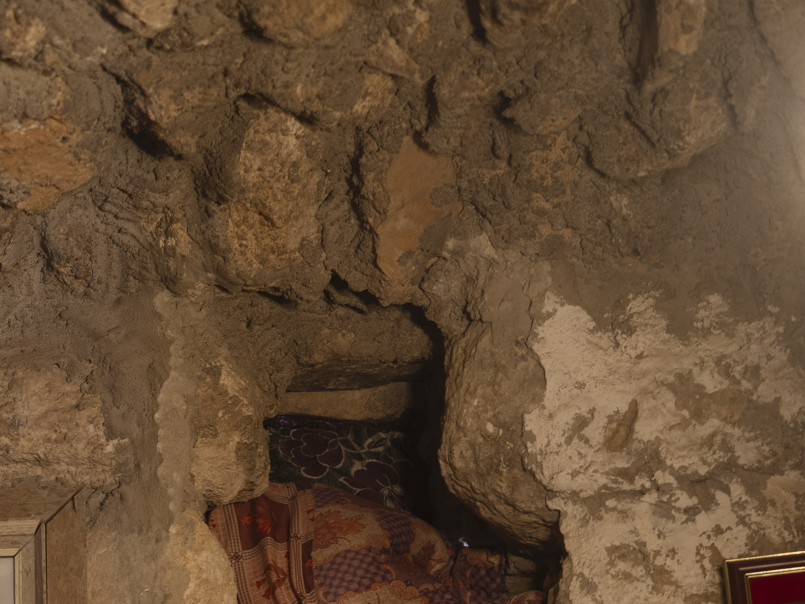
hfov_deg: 12.3
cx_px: -161
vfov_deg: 9.3
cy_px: 704
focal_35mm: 157
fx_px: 3651
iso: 100
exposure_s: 1/25
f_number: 1.4
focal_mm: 50
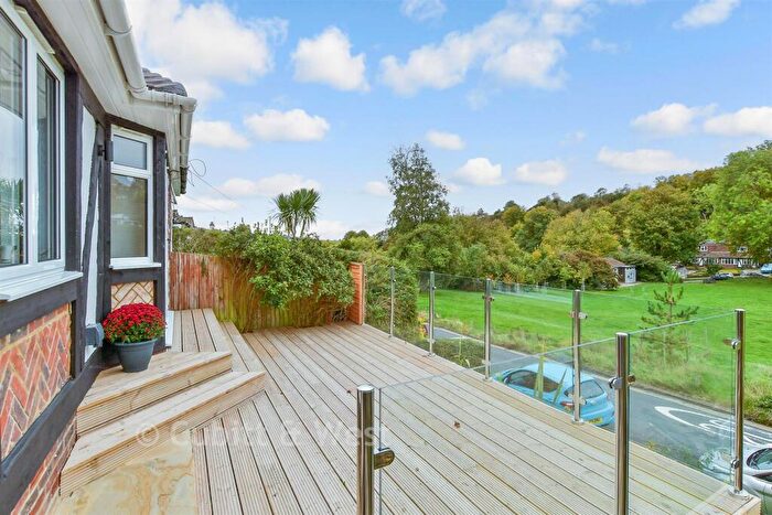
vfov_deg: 67.4
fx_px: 386
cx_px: 386
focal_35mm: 18
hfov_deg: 90.0
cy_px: 258
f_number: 8
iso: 200
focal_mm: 12
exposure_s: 1/200
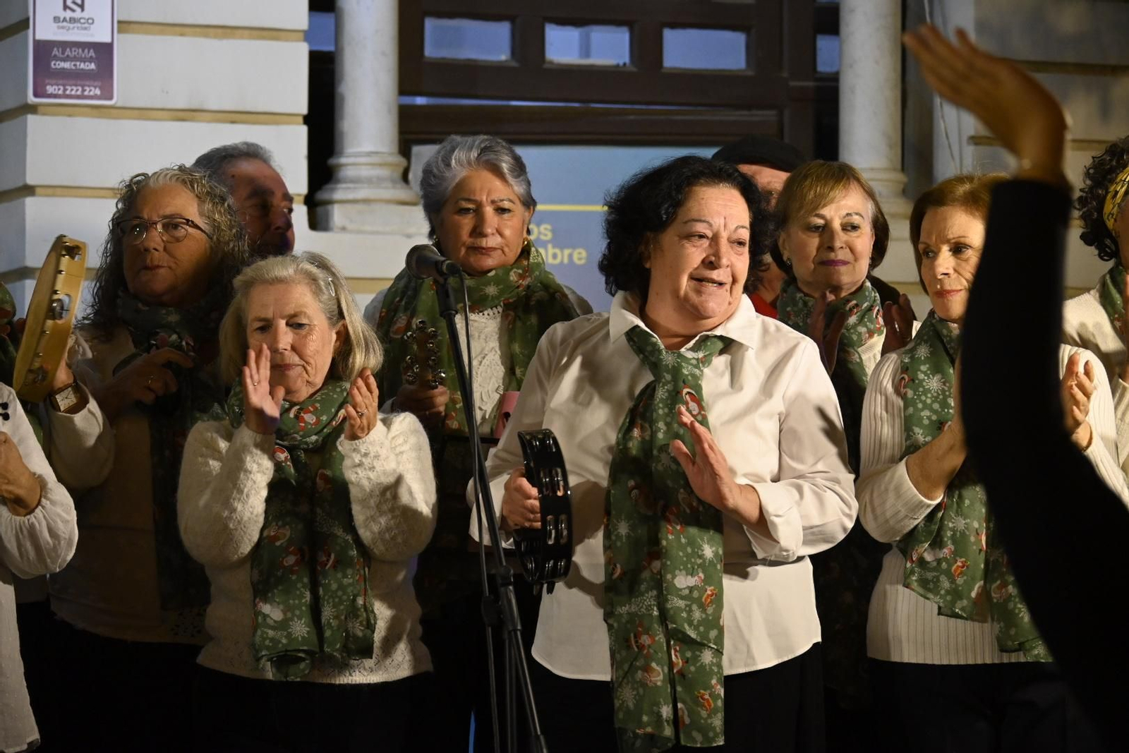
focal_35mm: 132
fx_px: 4140
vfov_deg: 10.4
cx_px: 564
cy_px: 376
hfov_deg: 15.5
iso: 2000
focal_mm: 88
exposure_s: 1/160
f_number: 5
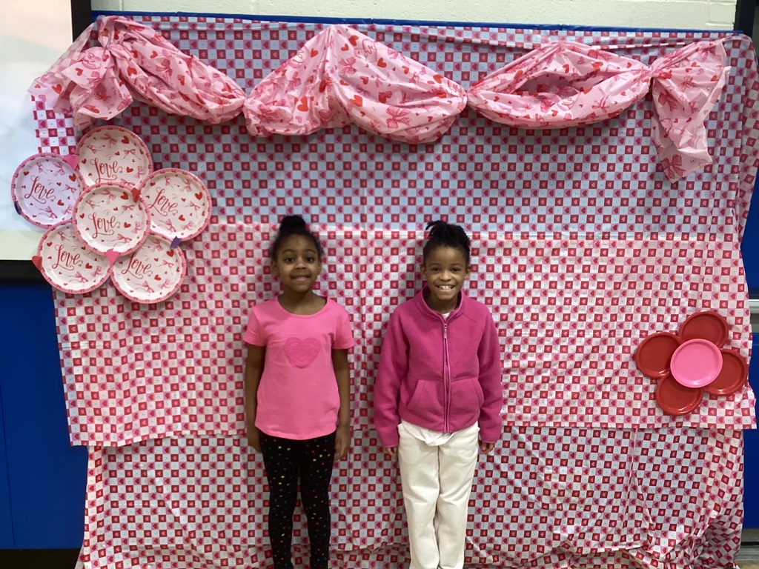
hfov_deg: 58.4
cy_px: 284
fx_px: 680
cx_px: 380
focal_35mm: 31
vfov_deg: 45.4
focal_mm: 3.3
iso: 160
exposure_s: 1/50
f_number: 2.4
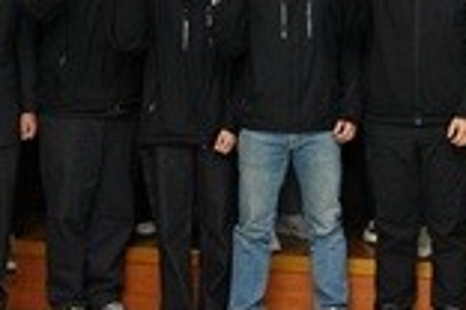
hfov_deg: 17.2
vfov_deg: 12.2
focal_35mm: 108
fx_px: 1398
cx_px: 690
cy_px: -119
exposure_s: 1/160
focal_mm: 28
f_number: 4
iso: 1600
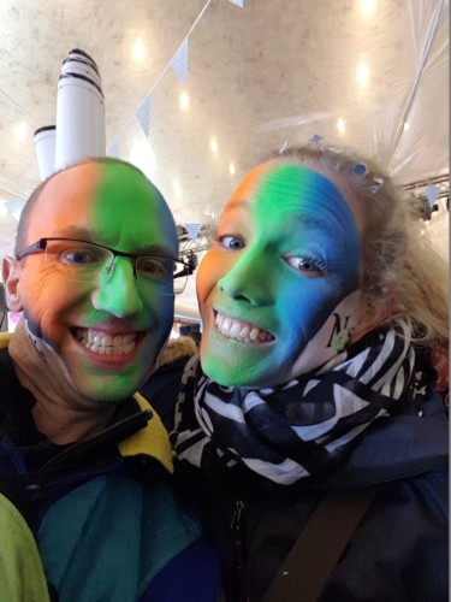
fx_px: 365
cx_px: 226
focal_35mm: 21
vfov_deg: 79.0
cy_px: 301
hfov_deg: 63.4
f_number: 1.7
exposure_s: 1/25
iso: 200
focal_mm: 2.1
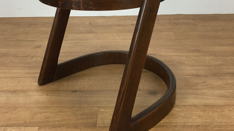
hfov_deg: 47.4
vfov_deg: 26.5
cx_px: 115
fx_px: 267
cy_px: 5
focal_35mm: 43
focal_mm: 4.15
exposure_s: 1/33
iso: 50
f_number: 2.2
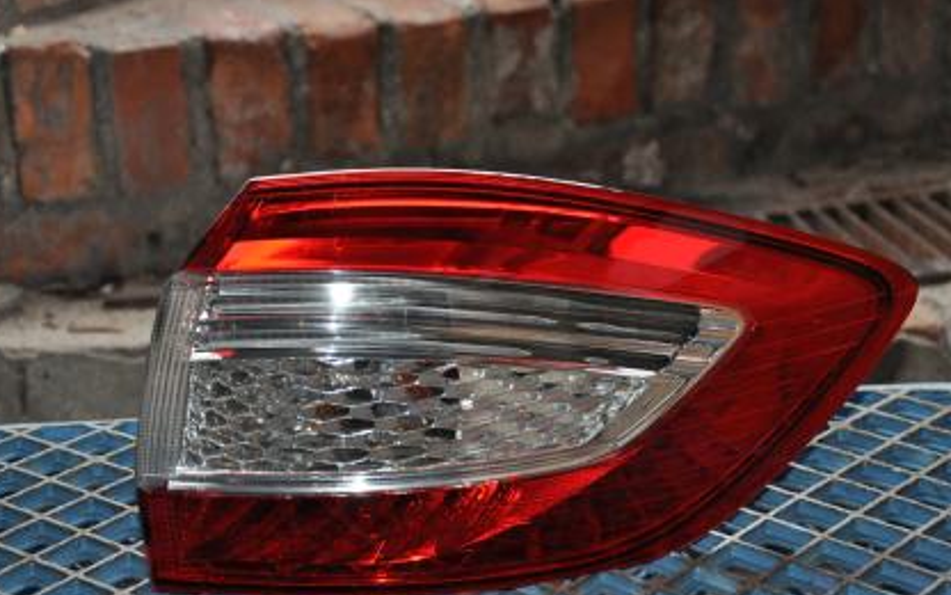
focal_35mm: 83
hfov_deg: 25.0
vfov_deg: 15.8
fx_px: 2141
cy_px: 334
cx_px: 466
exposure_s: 1/60
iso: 800
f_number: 4.8
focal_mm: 45
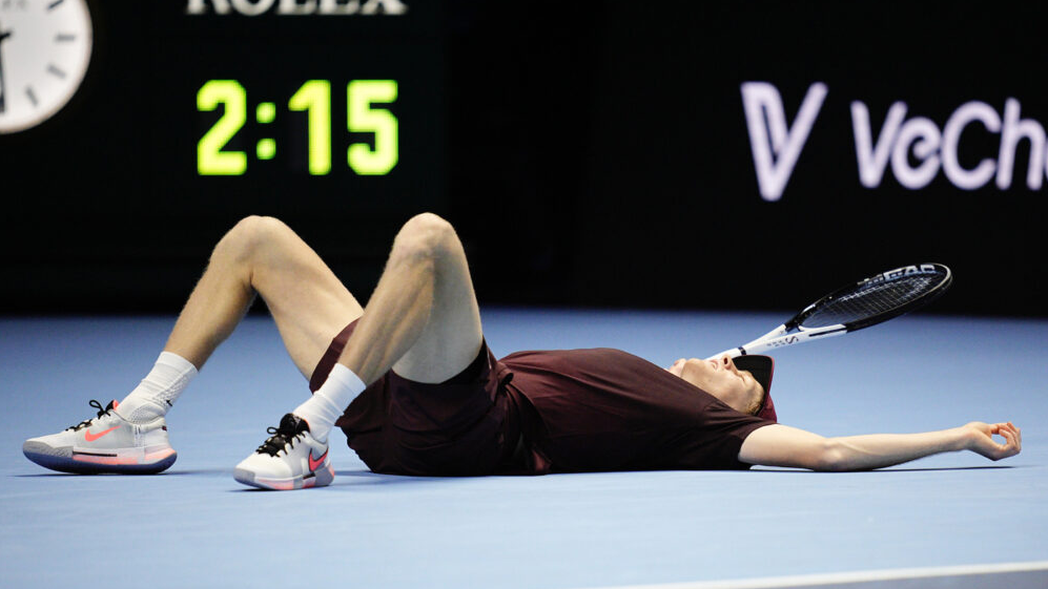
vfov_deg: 2.9
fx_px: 11672
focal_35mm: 420
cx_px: 523
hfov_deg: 5.1
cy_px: 328
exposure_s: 1/2000
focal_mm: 400
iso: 5000
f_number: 2.8
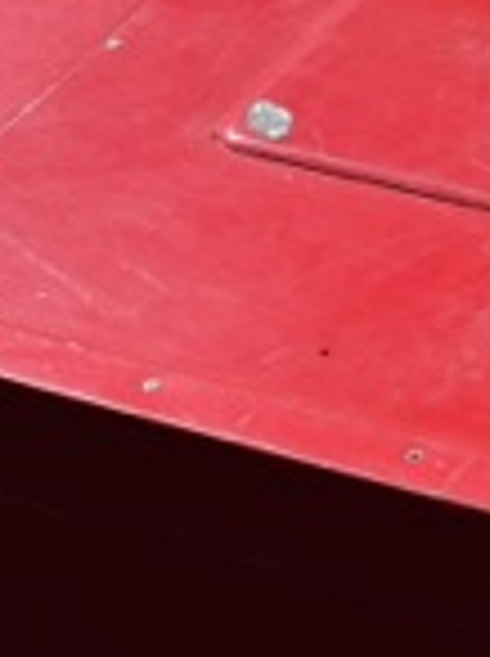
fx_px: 2158
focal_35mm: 114
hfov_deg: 12.4
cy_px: -241
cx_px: 724
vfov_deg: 16.2
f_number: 10
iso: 200
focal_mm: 18
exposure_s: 1/400
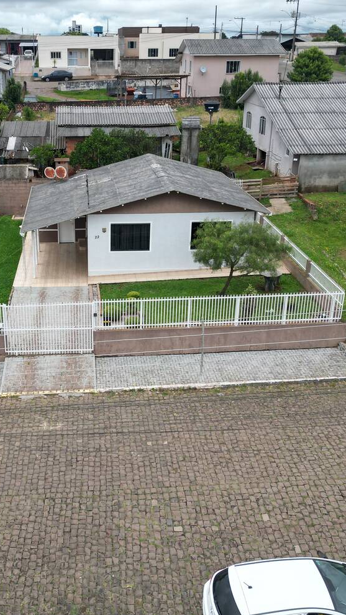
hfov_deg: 30.8
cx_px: 100
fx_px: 620
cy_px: 284
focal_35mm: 38
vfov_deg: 52.7
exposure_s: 1/4000
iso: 120
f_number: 1.7
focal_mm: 6.72
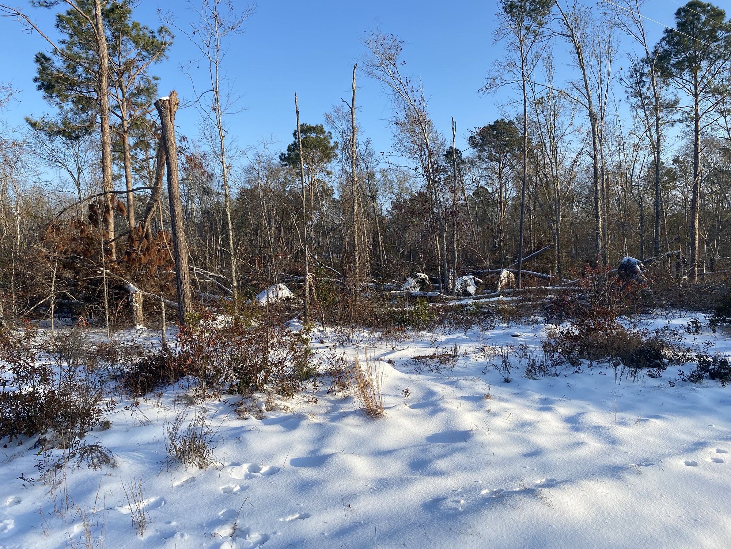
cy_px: 274
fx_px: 549
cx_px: 366
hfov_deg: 67.3
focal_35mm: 26
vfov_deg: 53.1
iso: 32
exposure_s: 1/2141
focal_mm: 4.25
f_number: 1.8
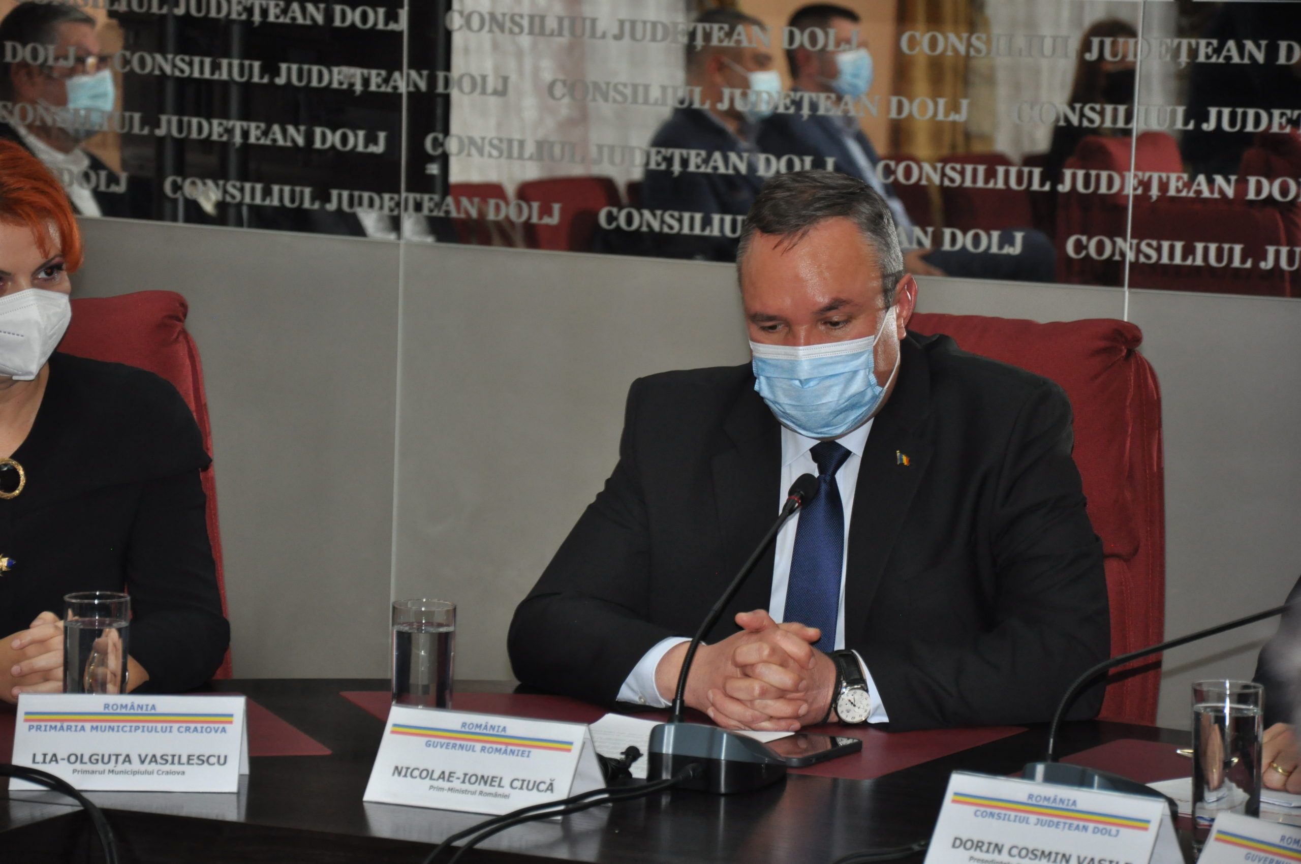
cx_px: 650
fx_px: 5685
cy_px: 432
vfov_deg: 8.7
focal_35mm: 158
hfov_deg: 13.1
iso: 800
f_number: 5.6
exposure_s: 1/60
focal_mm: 105
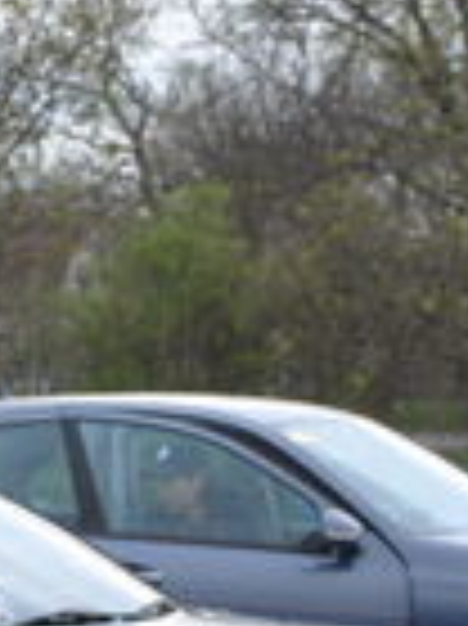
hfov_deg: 4.4
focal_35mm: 332
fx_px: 5994
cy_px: 777
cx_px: -418
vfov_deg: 5.9
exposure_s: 1/80
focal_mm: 50
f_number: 4.5
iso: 400
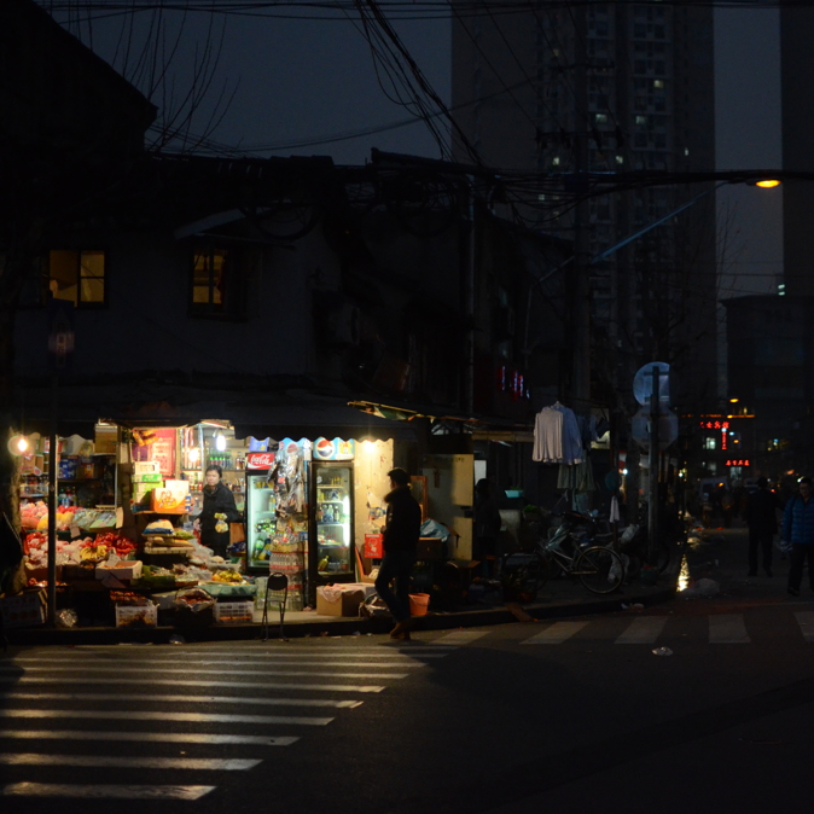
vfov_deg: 25.5
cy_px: 408
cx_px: 565
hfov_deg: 25.3
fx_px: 1800
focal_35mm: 68
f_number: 1.8
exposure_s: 1/400
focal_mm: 35
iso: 2200
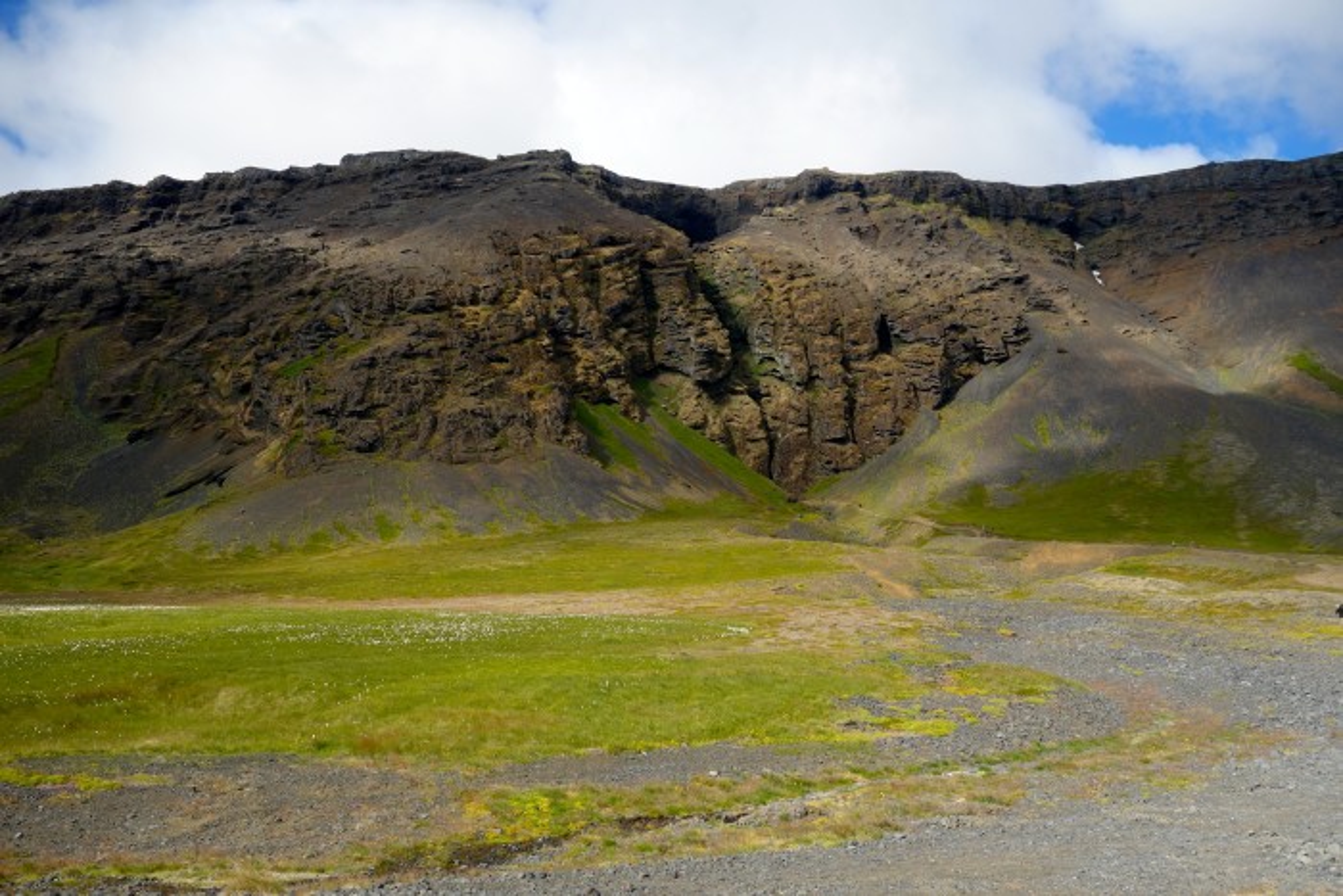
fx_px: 1231
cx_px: 672
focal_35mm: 33
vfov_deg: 40.0
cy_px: 448
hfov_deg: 57.2
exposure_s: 1/500
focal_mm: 12.32
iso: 125
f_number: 5.6
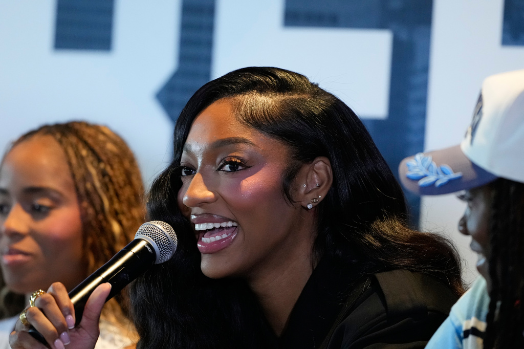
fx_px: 6548
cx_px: 262
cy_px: 174
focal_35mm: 450
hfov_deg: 4.6
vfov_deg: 3.1
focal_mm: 300
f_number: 2.8
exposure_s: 1/800
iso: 5000
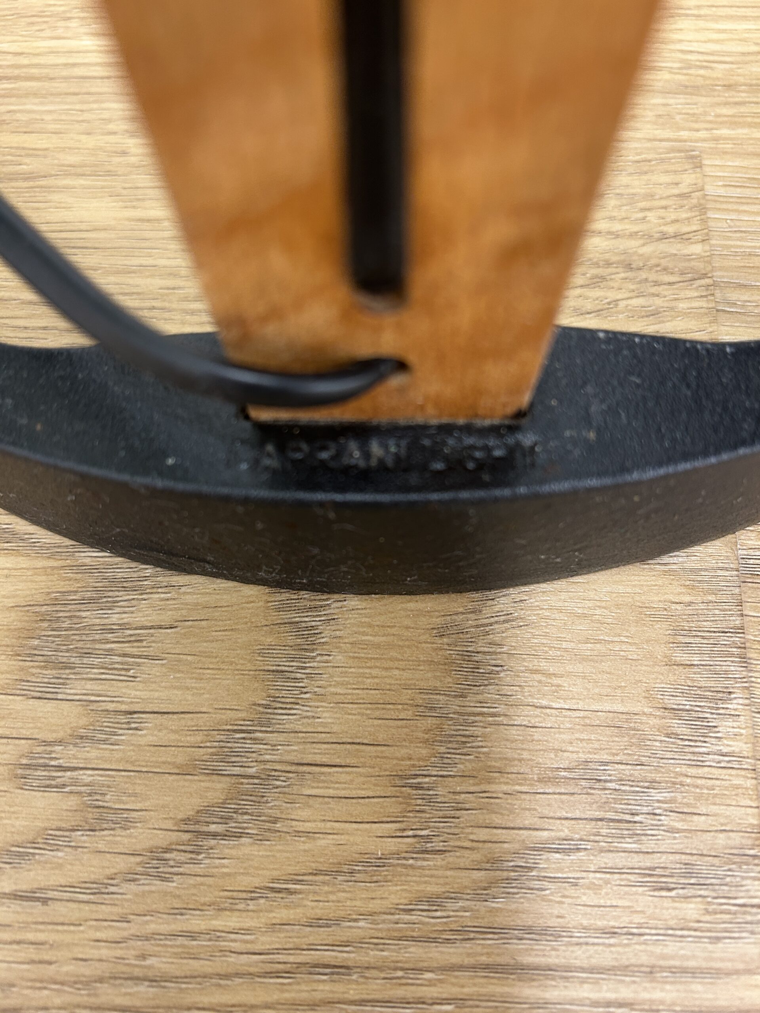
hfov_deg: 53.0
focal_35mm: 26
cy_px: 506
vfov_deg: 67.3
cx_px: 380
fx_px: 761
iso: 160
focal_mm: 5.7
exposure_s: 1/50
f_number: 1.5
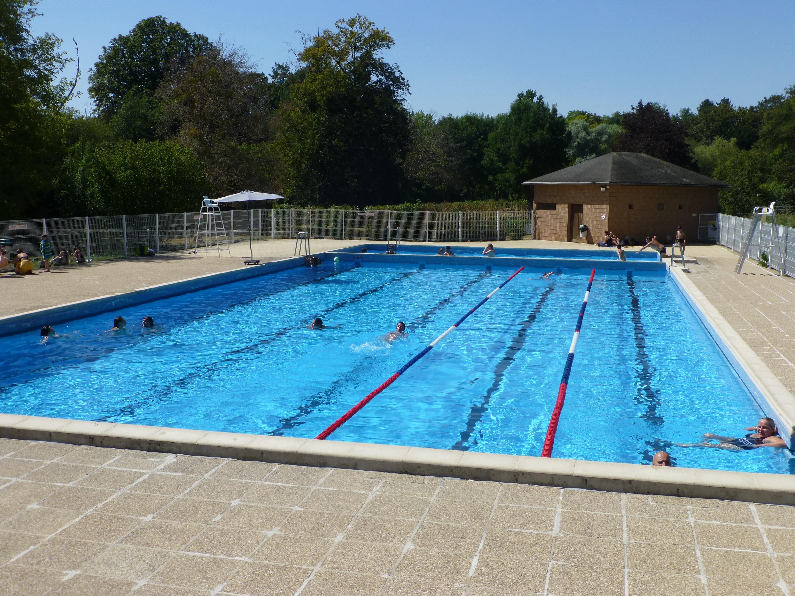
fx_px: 896
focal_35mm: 39
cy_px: 298
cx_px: 398
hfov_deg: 47.9
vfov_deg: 36.8
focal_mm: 6.9
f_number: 3.9
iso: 100
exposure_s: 1/1300
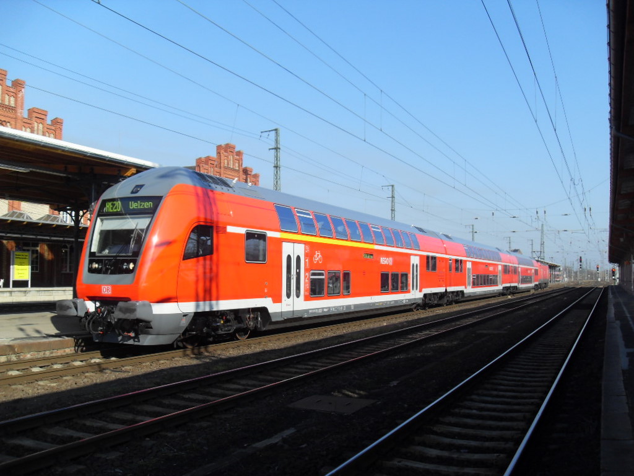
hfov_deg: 54.0
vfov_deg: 41.8
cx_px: 317
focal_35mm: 34
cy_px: 238
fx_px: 623
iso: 80
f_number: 7
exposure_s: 1/180
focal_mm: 6.3
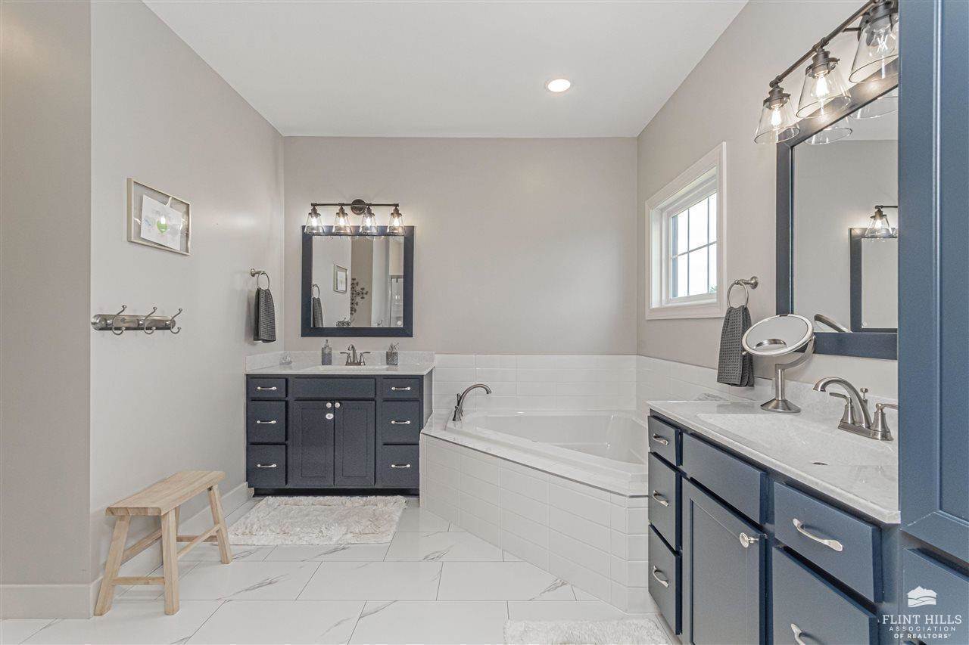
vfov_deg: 77.3
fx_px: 404
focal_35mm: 15
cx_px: 484
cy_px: 322
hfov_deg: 100.4
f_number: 13
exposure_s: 1/60
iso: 450
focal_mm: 10
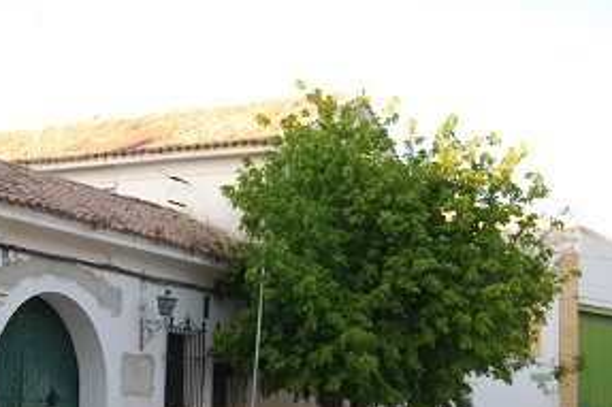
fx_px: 1190
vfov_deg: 19.3
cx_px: 48
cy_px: 306
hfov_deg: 27.7
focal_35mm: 70
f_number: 3.8
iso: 140
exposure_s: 1/125
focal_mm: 23
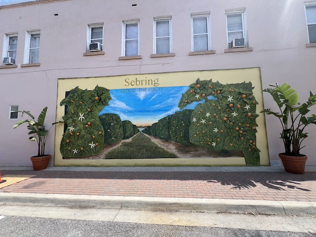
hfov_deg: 106.2
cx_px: 158
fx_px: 119
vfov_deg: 89.9
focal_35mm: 13
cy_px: 118
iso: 32
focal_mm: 1.57
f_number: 1.8
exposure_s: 1/704
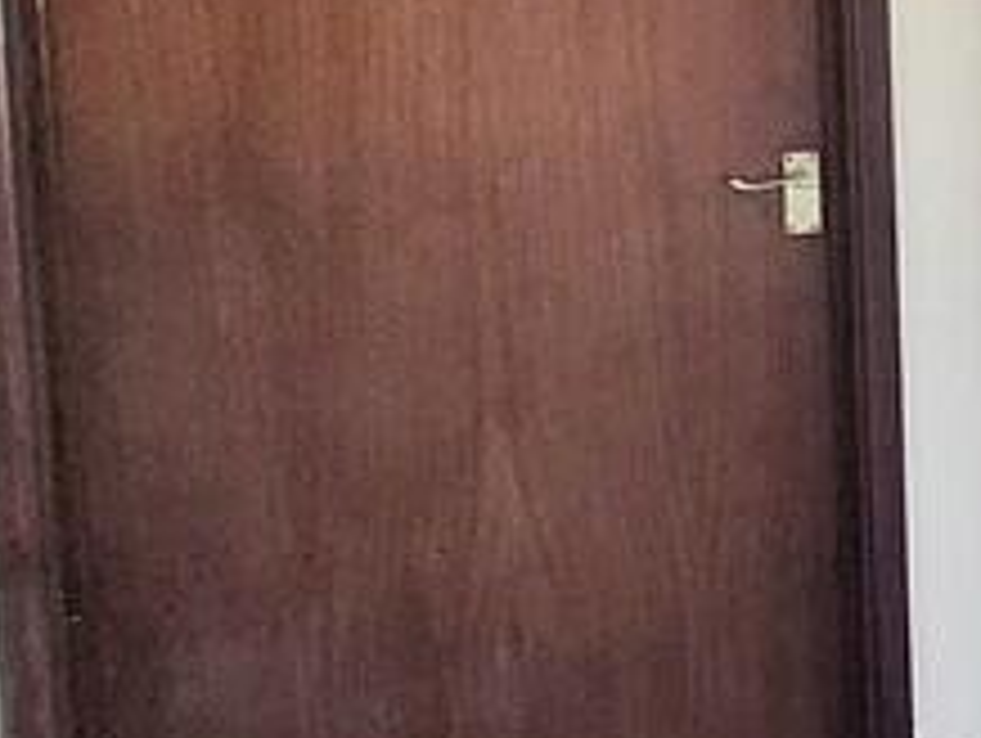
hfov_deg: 17.3
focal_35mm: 61
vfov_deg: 23.7
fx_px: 1731
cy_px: 158
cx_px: 2133
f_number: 2.2
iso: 50
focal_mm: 1.7
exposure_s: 1/50
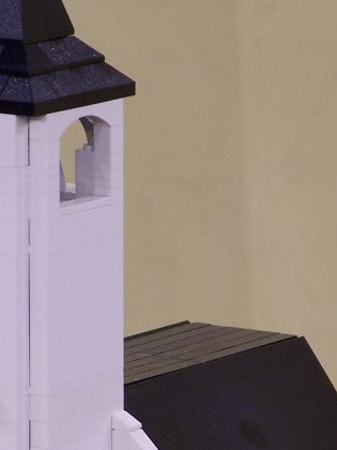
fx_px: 5984
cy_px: 388
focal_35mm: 461
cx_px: 112
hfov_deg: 3.2
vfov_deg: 4.3
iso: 80
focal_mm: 31.3
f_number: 3.2
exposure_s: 1/10
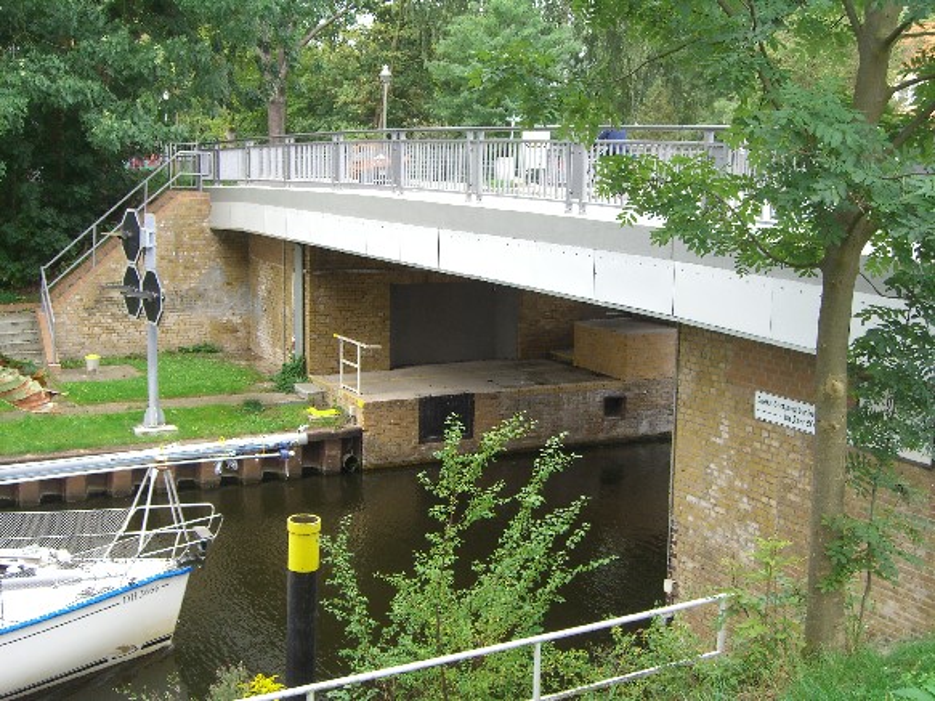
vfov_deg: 31.5
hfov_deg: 41.2
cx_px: 468
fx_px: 1242
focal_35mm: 46
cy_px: 350
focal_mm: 9.5
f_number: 3.1
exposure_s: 1/100
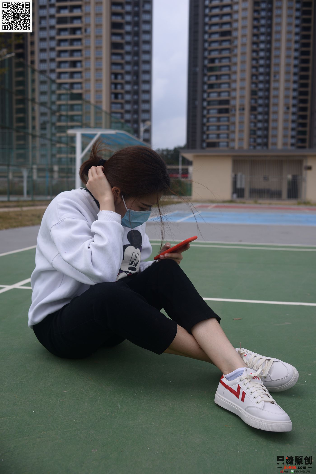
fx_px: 460
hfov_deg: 37.9
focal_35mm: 35
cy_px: 237
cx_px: 158
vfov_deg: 54.4
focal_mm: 35
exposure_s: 1/800
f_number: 5.6
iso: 125
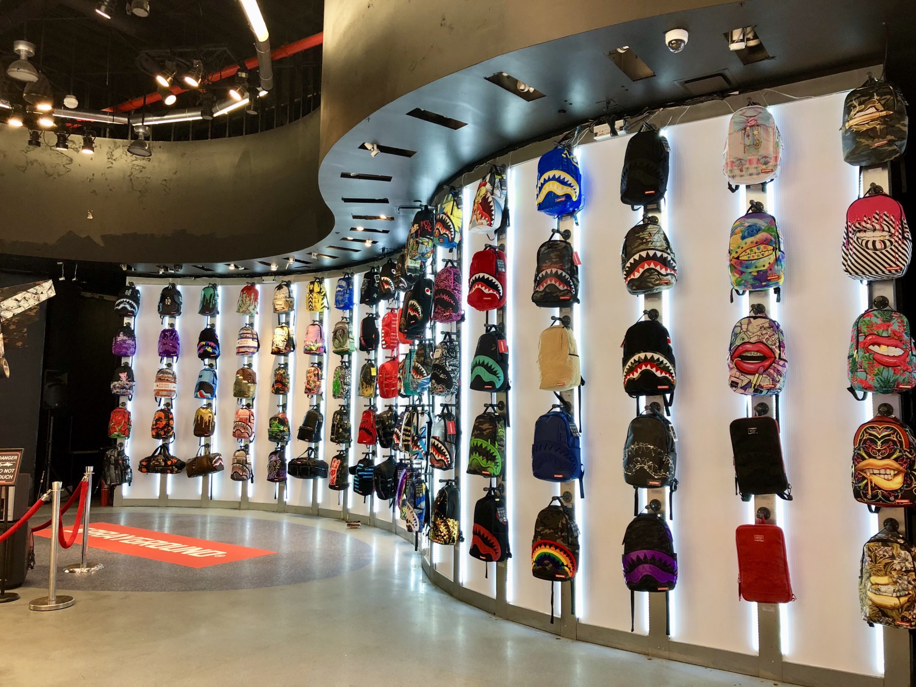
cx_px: 458
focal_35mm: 28
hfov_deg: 63.4
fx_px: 741
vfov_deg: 49.7
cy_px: 344
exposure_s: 1/40
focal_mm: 3.99
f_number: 1.8
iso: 25
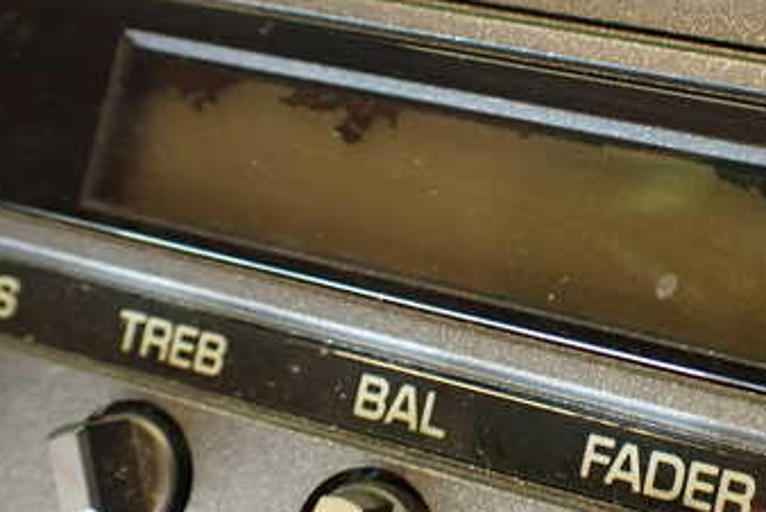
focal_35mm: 59
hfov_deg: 33.5
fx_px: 1256
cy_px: 217
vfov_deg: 23.0
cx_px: 537
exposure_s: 1/30
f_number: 2.4
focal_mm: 5.79
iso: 400
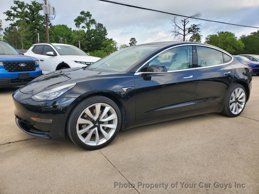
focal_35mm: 26
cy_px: 97
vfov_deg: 53.1
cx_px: 130
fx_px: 195
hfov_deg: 67.3
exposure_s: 1/384
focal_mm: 4.3
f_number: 2.4
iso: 50
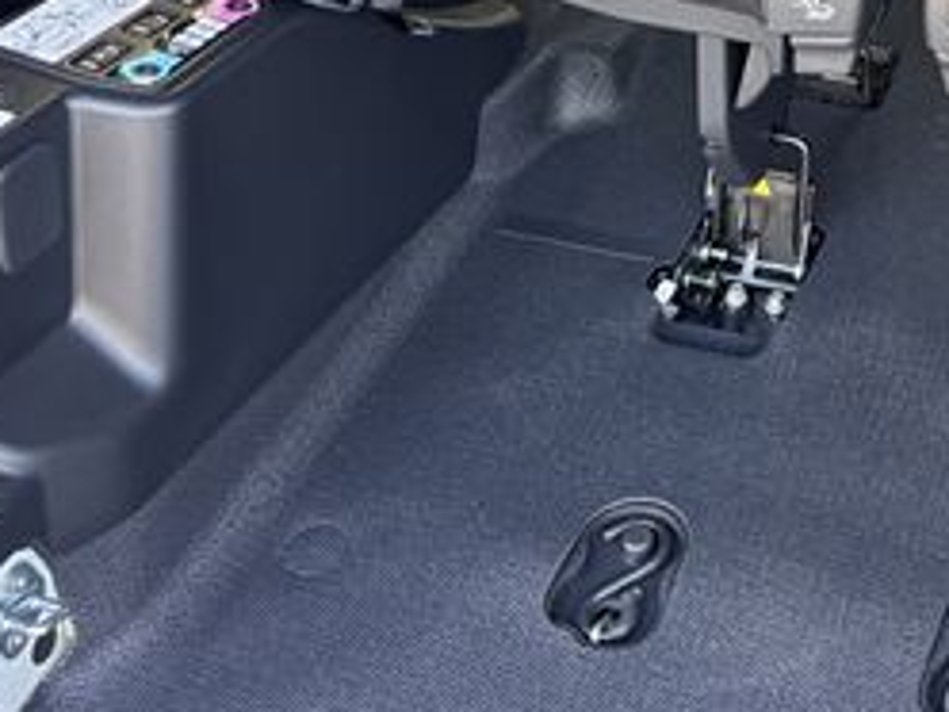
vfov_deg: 20.2
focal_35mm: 67
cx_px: 953
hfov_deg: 27.3
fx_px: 1837
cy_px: -203
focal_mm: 5.96
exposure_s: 1/100
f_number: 1.6
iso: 125
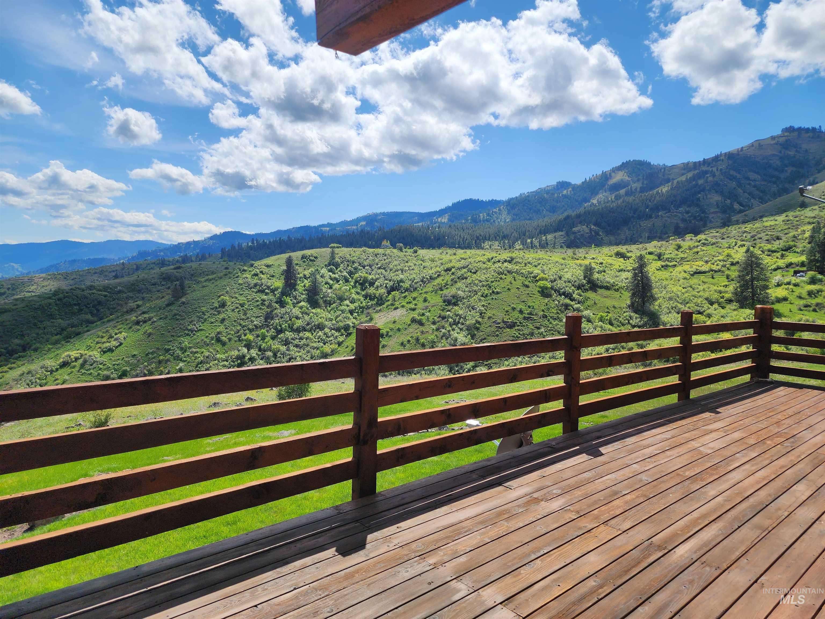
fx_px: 548
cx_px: 412
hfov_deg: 73.9
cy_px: 310
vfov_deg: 58.9
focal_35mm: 23
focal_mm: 6.4
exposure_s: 1/1718
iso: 12
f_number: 1.8
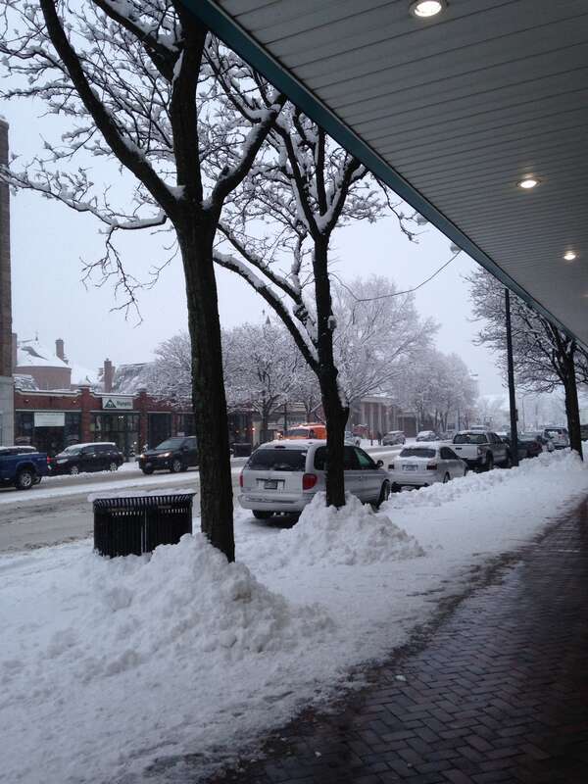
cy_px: 392
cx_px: 294
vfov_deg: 55.4
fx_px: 747
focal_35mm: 33
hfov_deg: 42.9
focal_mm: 4.12
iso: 50
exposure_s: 1/191
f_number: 2.4
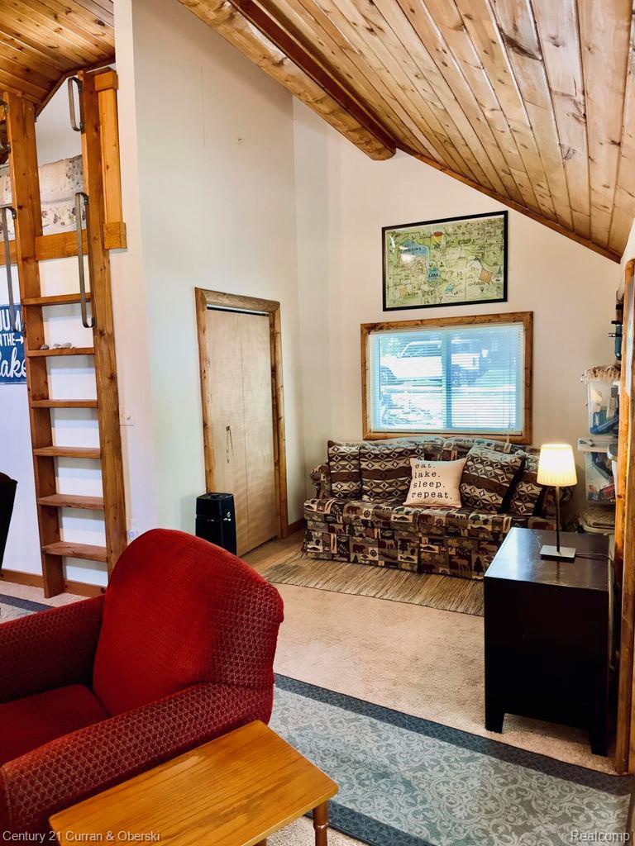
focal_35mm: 24
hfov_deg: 56.8
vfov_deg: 71.6
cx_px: 318
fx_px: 587
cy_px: 423
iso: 500
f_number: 1.78
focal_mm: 6.86
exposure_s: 1/60
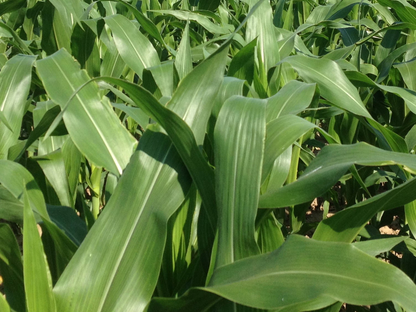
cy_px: 45
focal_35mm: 76
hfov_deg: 25.6
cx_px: 230
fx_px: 913
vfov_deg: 19.1
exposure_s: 1/1175
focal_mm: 4.28
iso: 50
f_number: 2.4
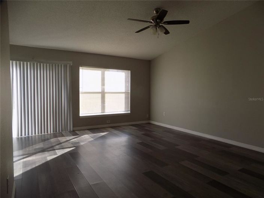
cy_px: 99
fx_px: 175
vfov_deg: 58.8
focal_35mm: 23
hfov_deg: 74.0
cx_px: 132
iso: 80
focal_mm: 4
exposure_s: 1/125
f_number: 3.1
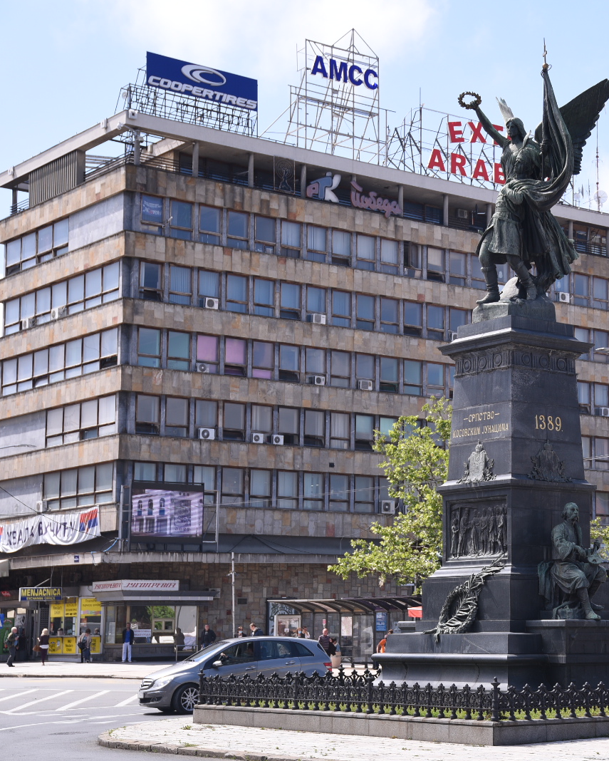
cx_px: 491
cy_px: 381
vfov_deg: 25.7
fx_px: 1667
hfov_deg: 20.5
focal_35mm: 74
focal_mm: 52
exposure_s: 1/640
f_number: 4
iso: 100
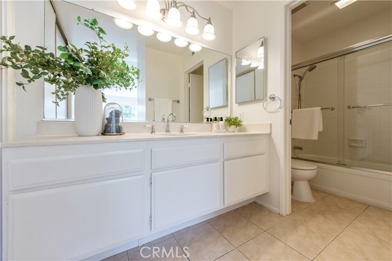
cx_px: 196
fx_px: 152
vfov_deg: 81.2
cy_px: 130
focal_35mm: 14
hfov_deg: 104.2
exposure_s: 1/100
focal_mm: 14
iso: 400
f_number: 5
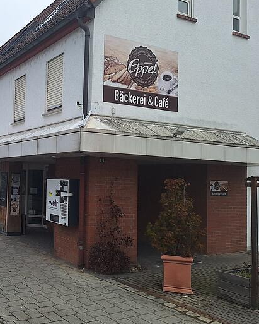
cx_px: 9
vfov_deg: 51.5
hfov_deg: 38.3
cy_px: 164
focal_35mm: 35
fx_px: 335
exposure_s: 1/376
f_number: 1.8
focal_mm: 5.54
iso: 40
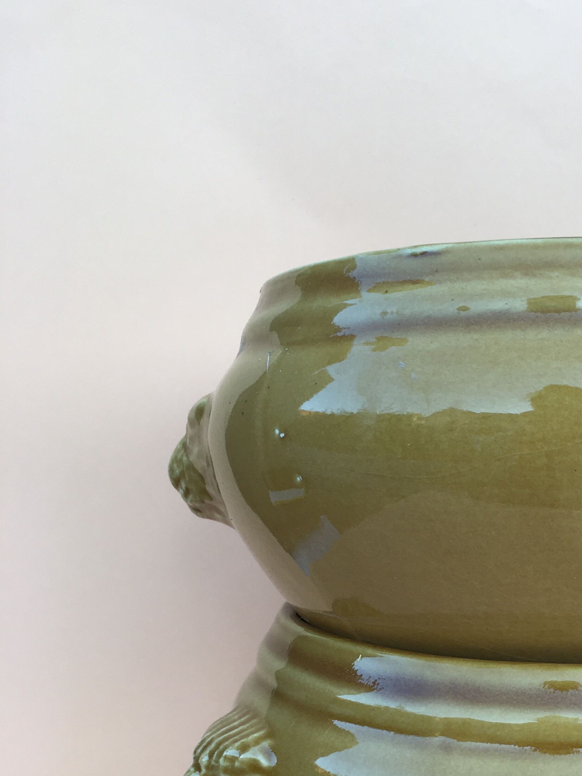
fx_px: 1188
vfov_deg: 34.7
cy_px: 654
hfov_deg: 26.6
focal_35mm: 53
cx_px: 526
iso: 32
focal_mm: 4.15
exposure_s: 1/100
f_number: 2.2
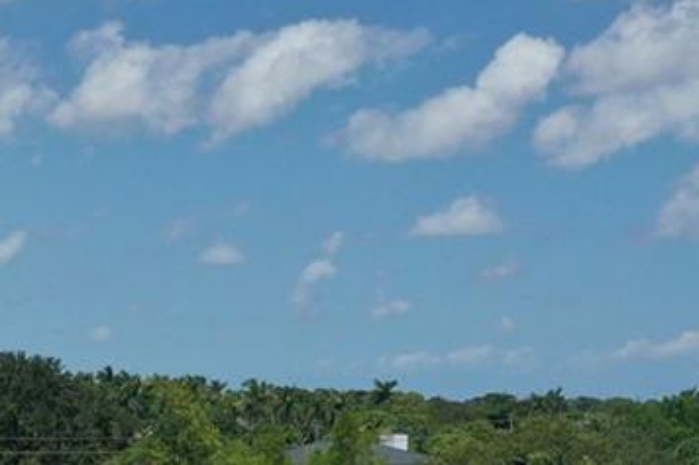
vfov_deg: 10.0
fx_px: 2445
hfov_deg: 15.8
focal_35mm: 126
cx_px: -63
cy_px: 948
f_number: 6.3
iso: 100
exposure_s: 1/800
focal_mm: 10.26
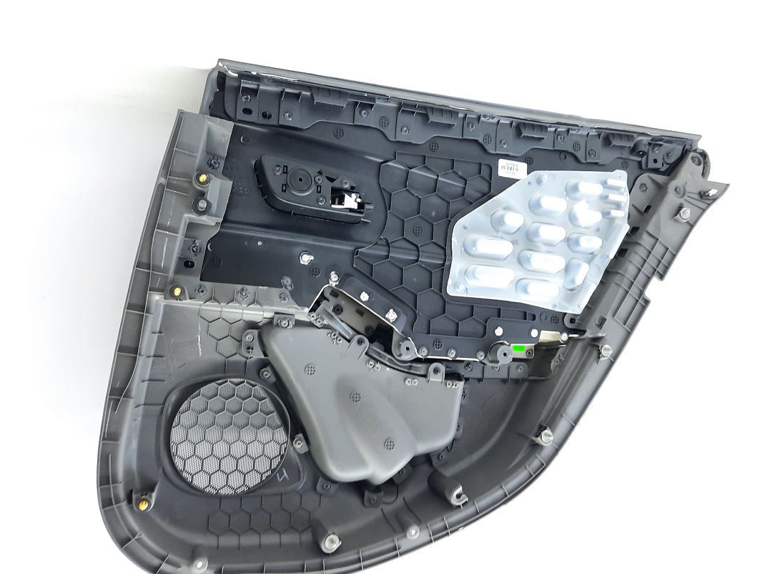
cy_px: 308
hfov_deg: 63.4
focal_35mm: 28
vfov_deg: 49.7
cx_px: 410
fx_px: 619
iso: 200
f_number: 2
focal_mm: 4.6
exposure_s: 1/50
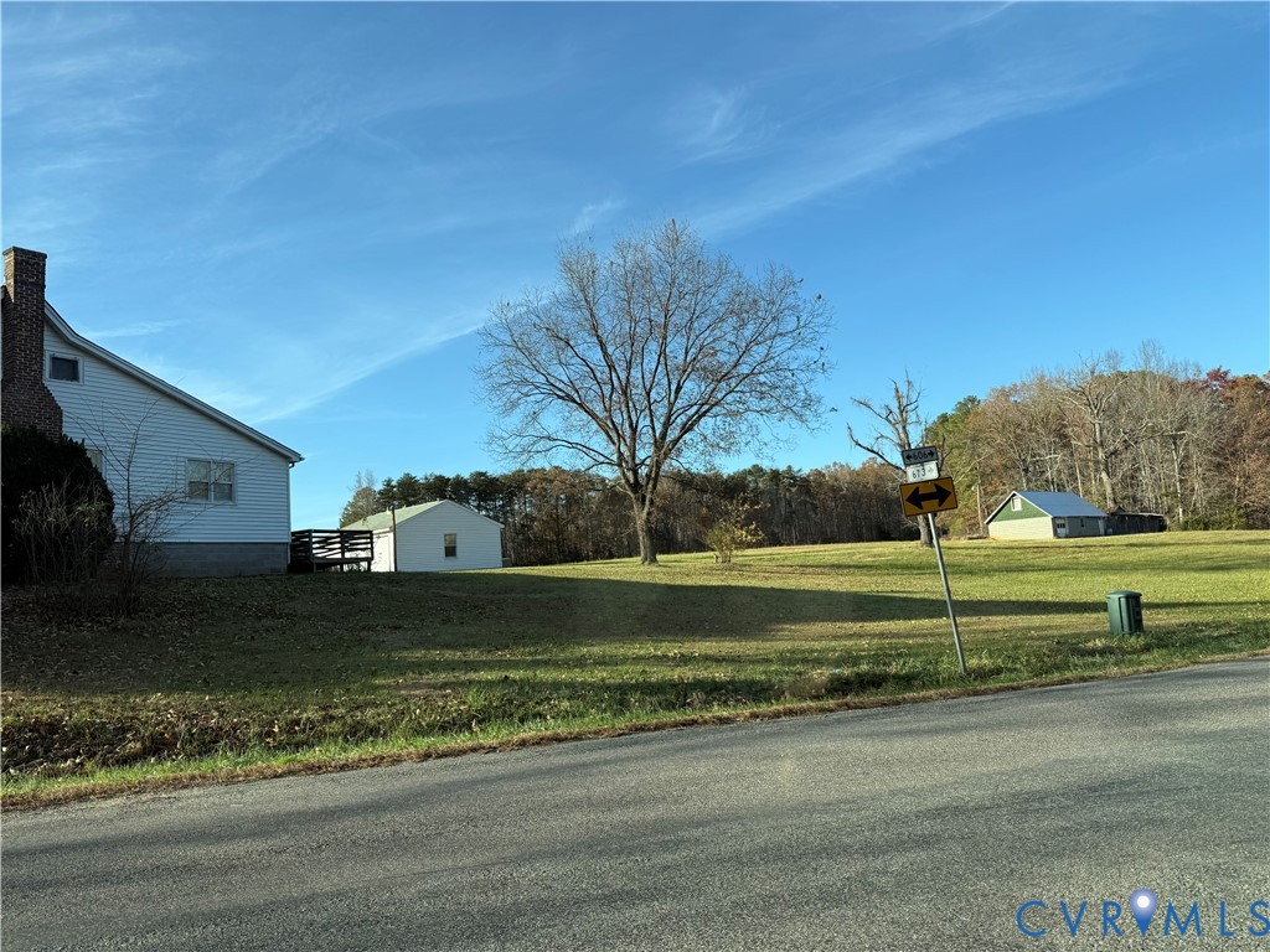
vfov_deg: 56.8
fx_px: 881
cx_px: 635
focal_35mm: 24
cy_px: 476
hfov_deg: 71.6
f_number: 1.78
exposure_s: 1/2000
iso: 80
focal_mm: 6.76
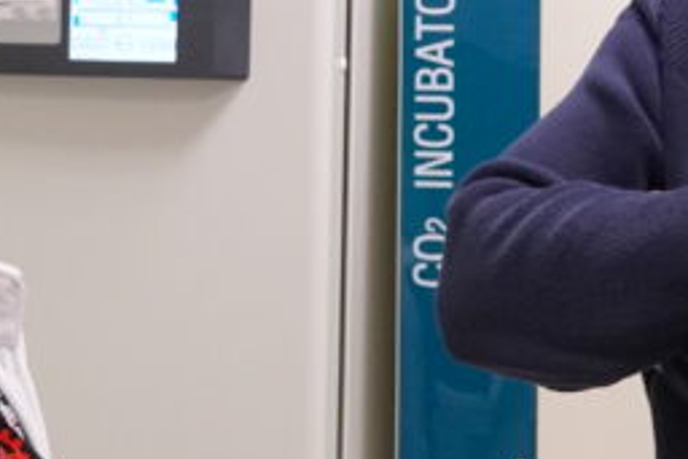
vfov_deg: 10.8
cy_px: 36
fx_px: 2409
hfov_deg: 16.2
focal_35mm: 126
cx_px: 282
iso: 2500
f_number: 4
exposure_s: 1/160
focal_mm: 21
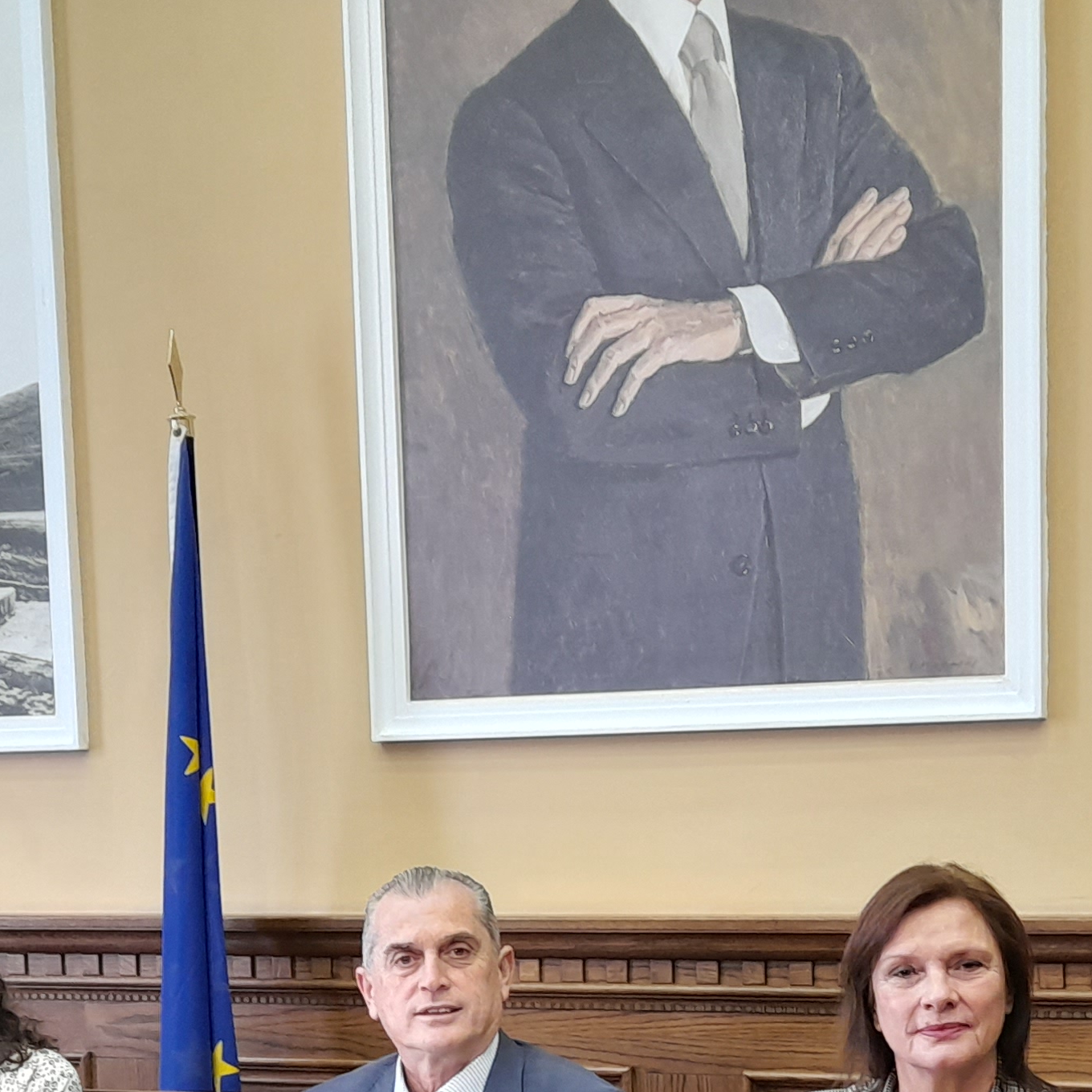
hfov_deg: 26.5
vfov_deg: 25.6
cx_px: 588
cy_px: 1007
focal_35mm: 65
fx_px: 2320
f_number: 2
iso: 100
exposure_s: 1/50
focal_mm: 4.6
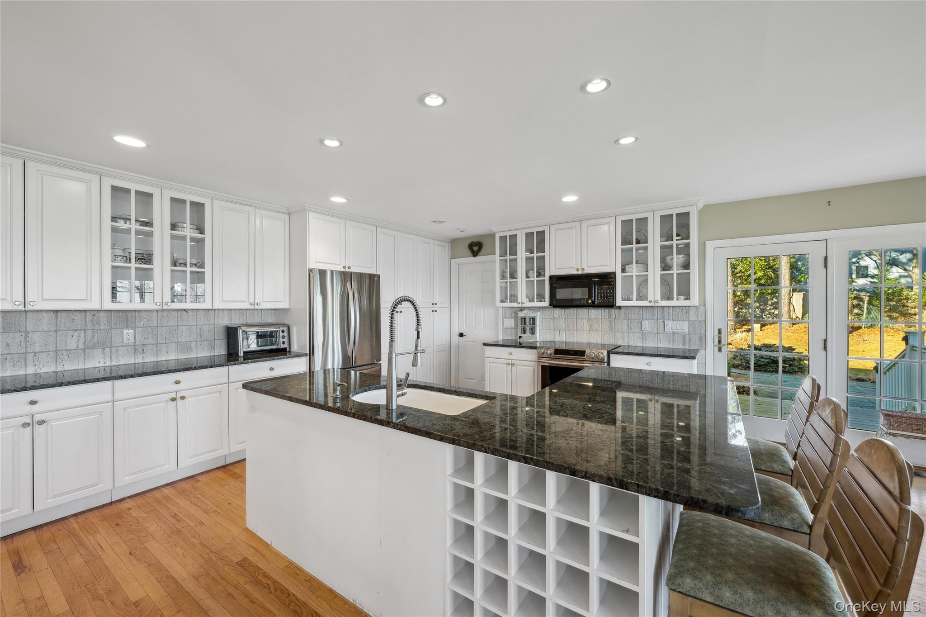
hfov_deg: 104.3
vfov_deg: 81.2
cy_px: 308
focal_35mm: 14
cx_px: 463
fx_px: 360
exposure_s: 1/20
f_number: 8
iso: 400
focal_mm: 14
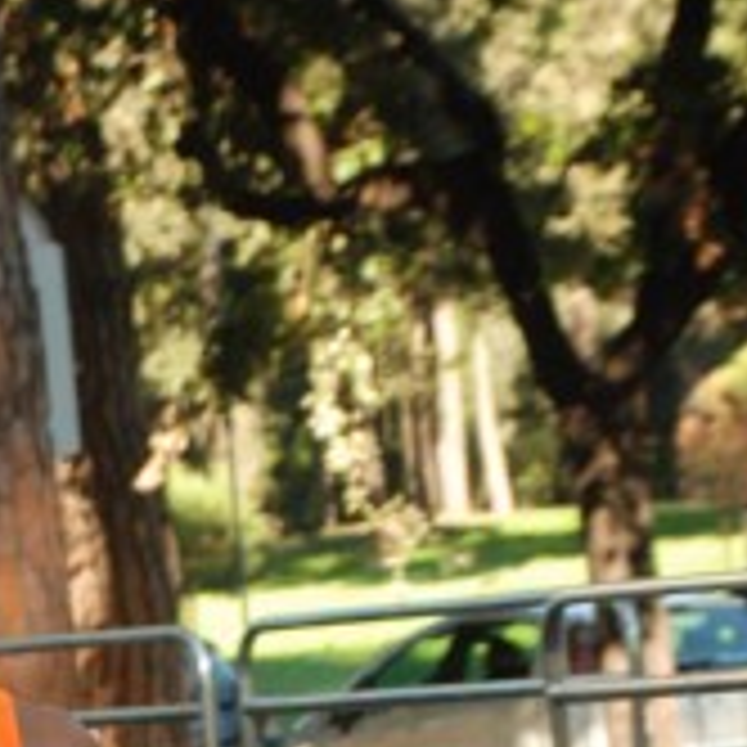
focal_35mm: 287
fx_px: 7007
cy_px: 1166
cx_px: 74
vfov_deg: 6.0
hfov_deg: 6.1
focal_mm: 62
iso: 1000
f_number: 5.3
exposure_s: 1/500
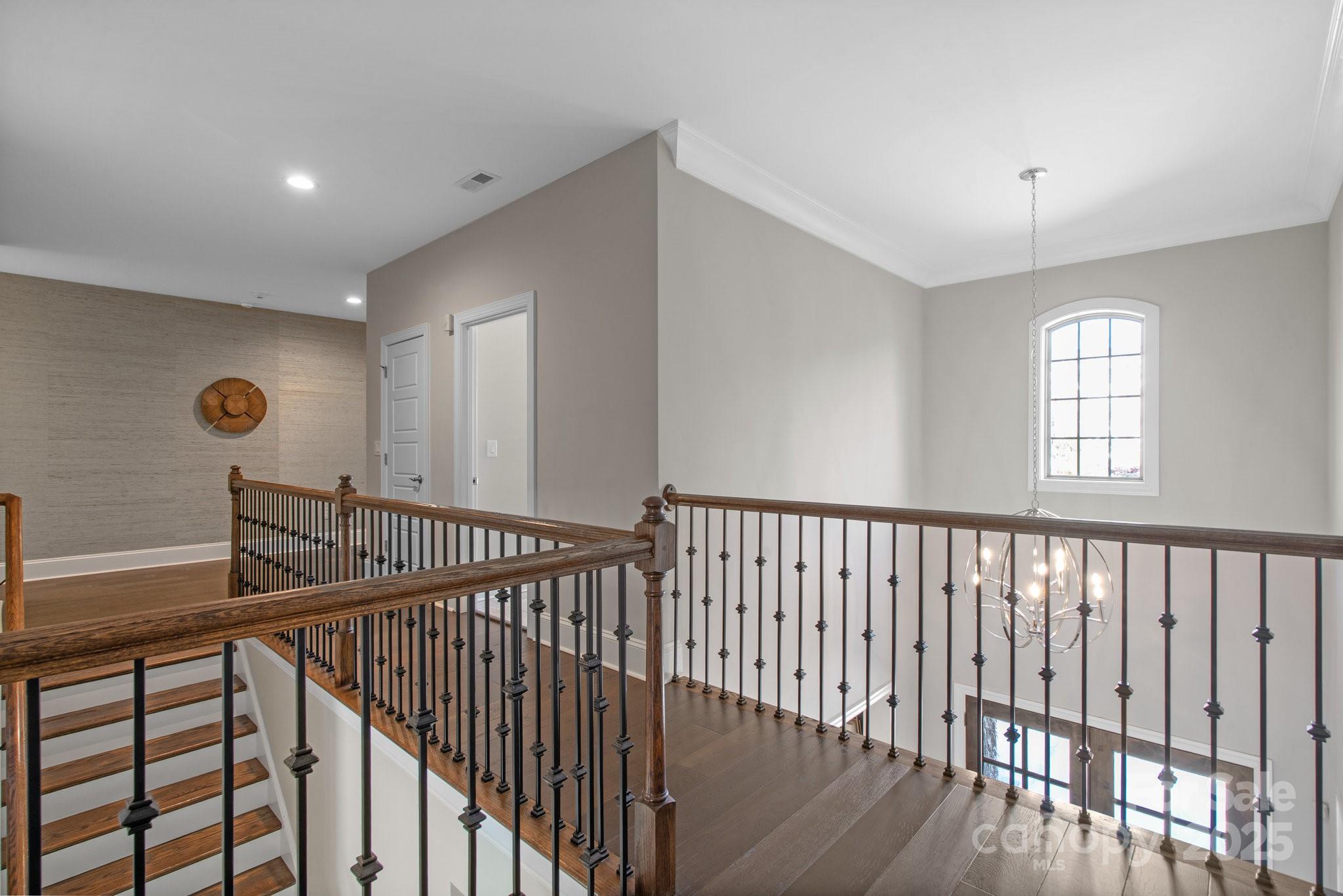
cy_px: 448
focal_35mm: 16
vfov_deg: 73.8
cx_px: 672
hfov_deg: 96.7
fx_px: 597
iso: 160
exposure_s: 1
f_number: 11
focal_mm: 16
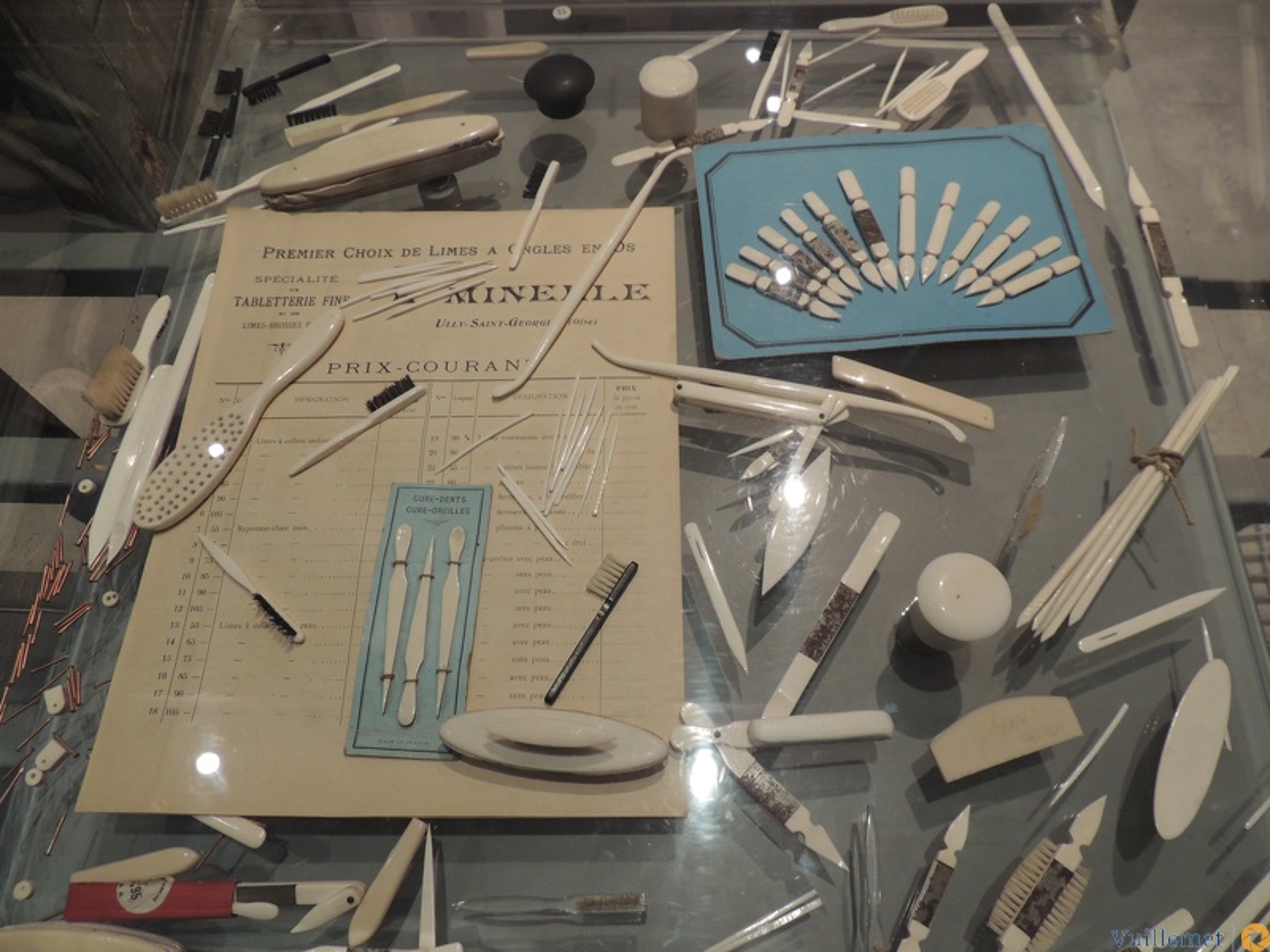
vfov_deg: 56.8
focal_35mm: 24
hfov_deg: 71.6
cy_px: 476
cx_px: 635
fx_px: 881
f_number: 3
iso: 180
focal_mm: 4.3
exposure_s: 1/30
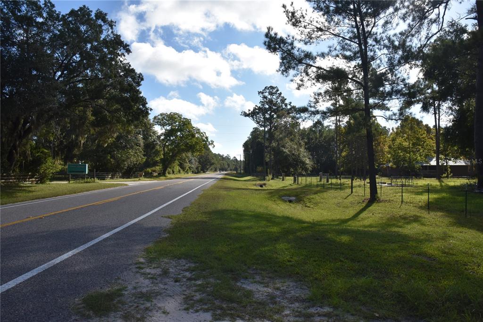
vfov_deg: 53.1
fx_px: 322
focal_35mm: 24
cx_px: 242
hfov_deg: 73.7
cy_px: 161
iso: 1250
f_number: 16
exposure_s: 1/1000
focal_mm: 24
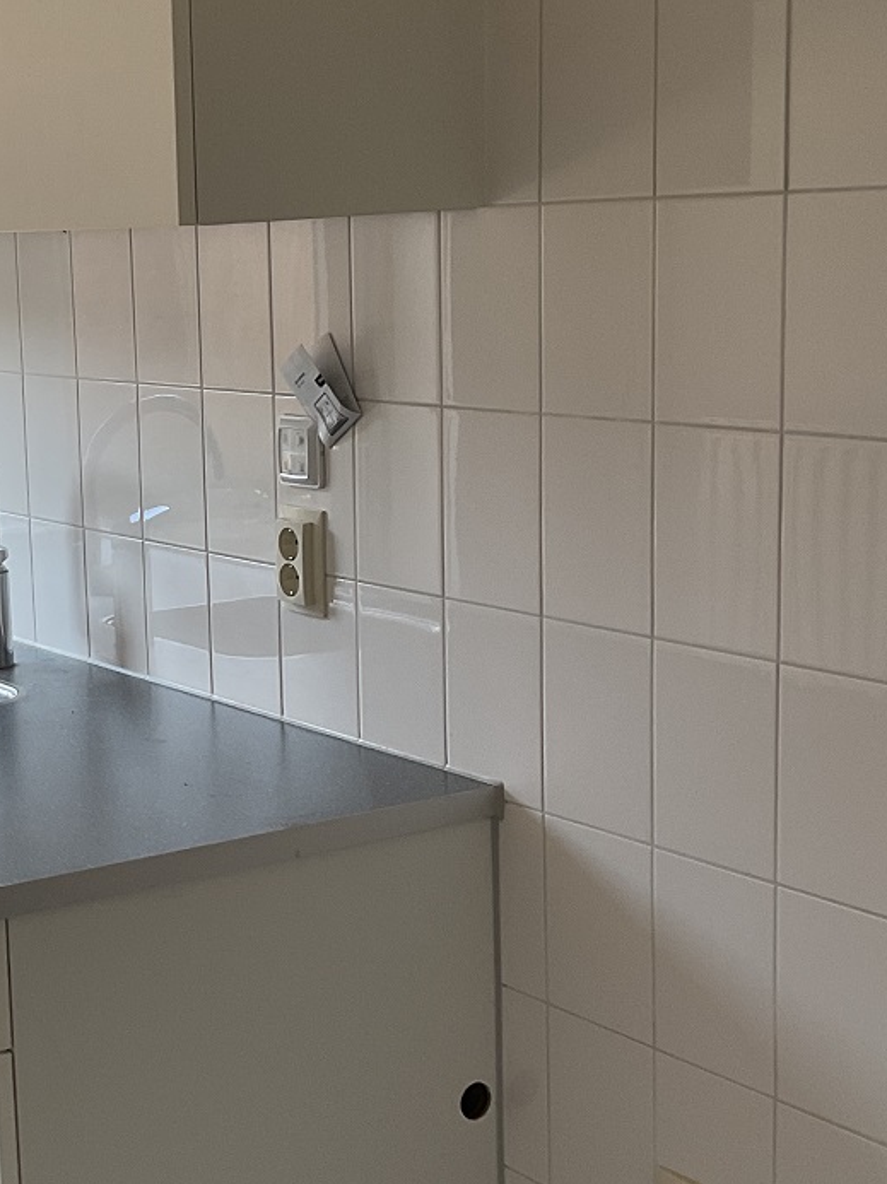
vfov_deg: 29.0
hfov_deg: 21.3
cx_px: 31
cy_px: 639
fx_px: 2291
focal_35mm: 67
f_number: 1.8
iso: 40
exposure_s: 1/120
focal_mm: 3
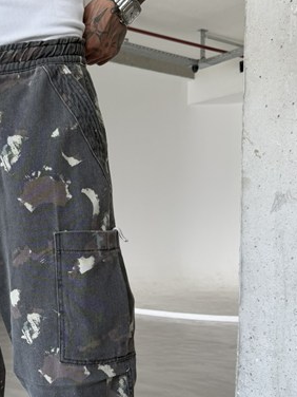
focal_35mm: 51
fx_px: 583
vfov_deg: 36.6
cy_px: 296
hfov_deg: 26.8
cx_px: -6
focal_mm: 6.76
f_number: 1.78
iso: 64
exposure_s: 1/151
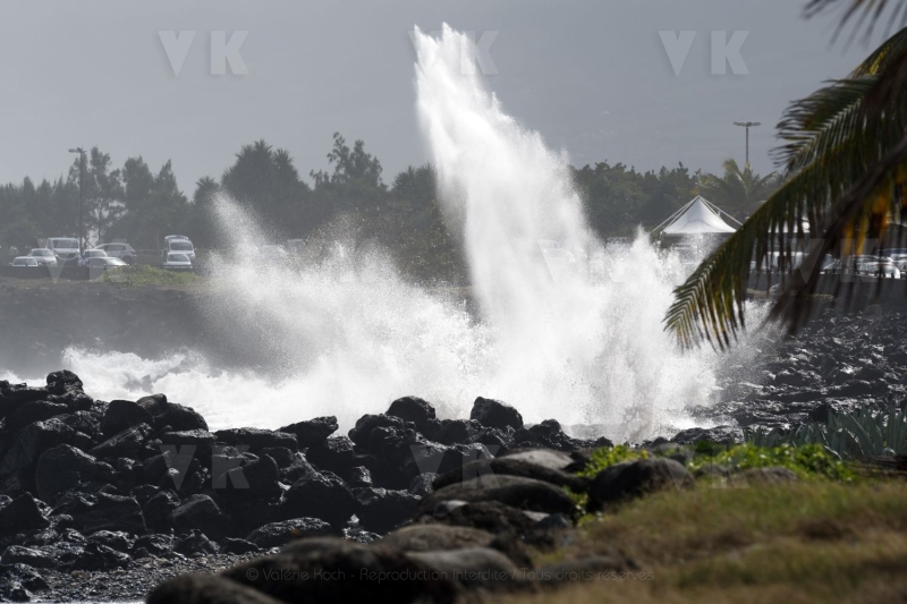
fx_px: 7556
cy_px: 302
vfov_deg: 4.6
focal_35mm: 300
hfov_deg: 6.9
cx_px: 454
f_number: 8
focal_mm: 200
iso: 100
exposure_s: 1/1600
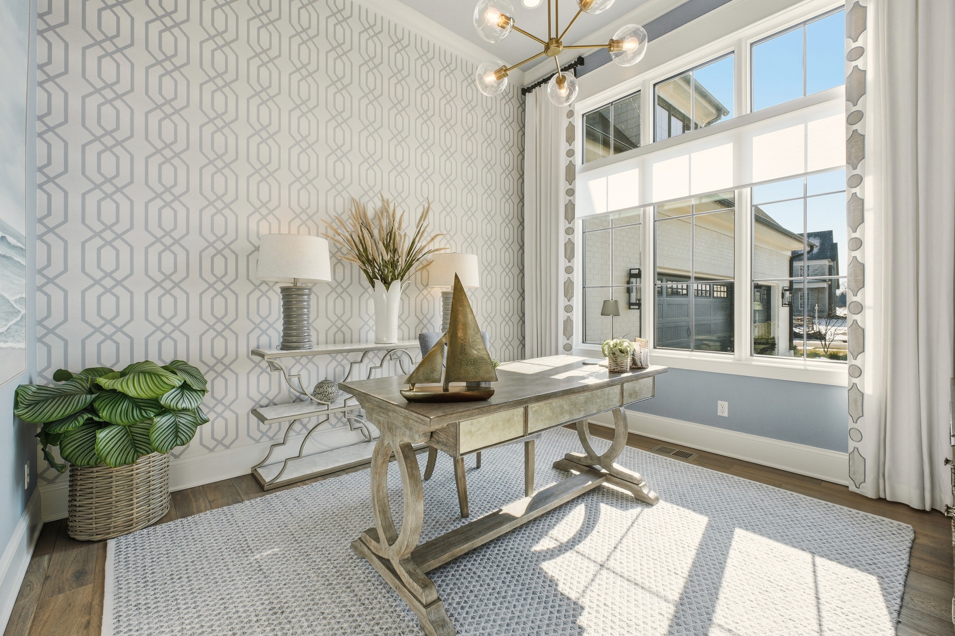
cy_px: 318
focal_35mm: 15
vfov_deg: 77.3
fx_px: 398
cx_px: 478
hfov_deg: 100.4
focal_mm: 10
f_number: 9
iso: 400
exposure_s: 1/3200
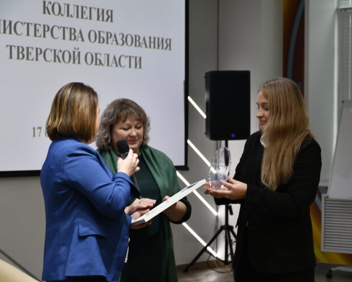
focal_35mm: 112
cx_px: 202
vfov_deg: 13.8
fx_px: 1167
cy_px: 141
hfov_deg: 17.1
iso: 800
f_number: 5.3
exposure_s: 1/125
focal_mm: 66
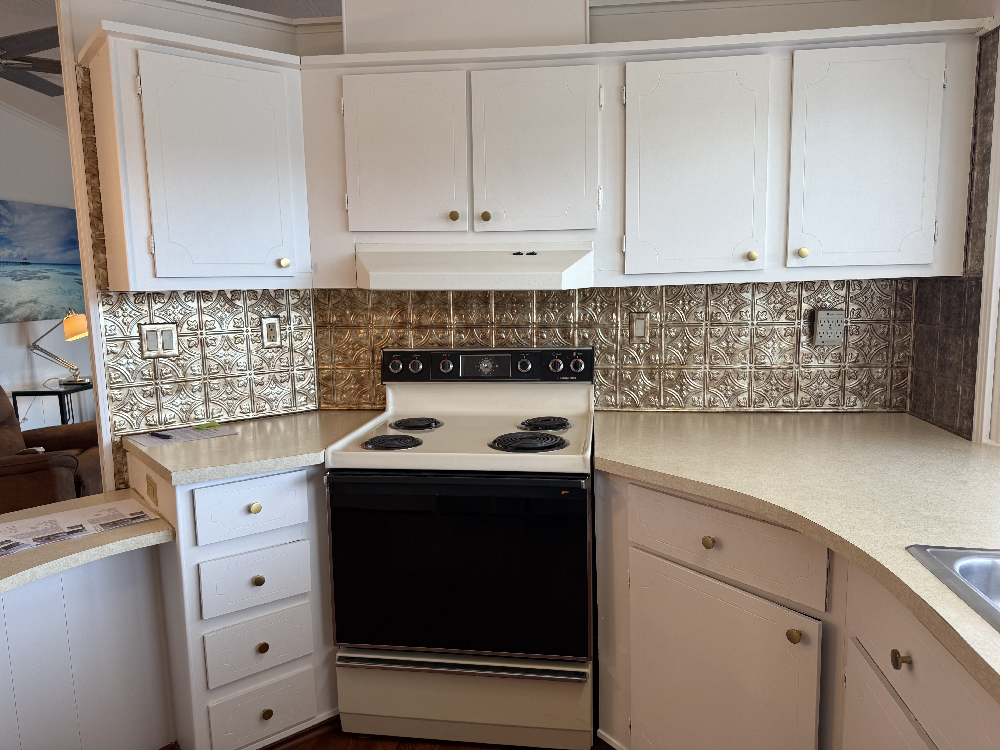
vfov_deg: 56.8
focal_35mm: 24
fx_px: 693
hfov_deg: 71.6
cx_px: 500
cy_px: 375
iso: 80
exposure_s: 1/120
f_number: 1.78
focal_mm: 6.76
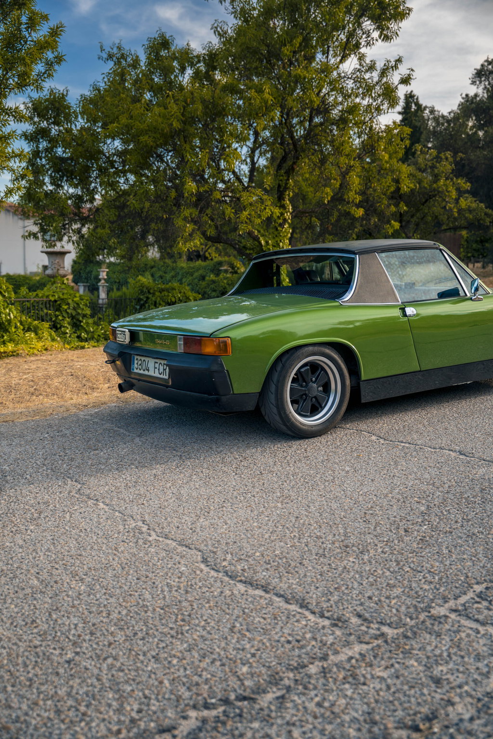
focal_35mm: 34
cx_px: 246
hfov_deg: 38.5
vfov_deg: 55.2
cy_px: 370
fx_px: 707
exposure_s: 1/320
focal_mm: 34.4
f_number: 2.8
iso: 100
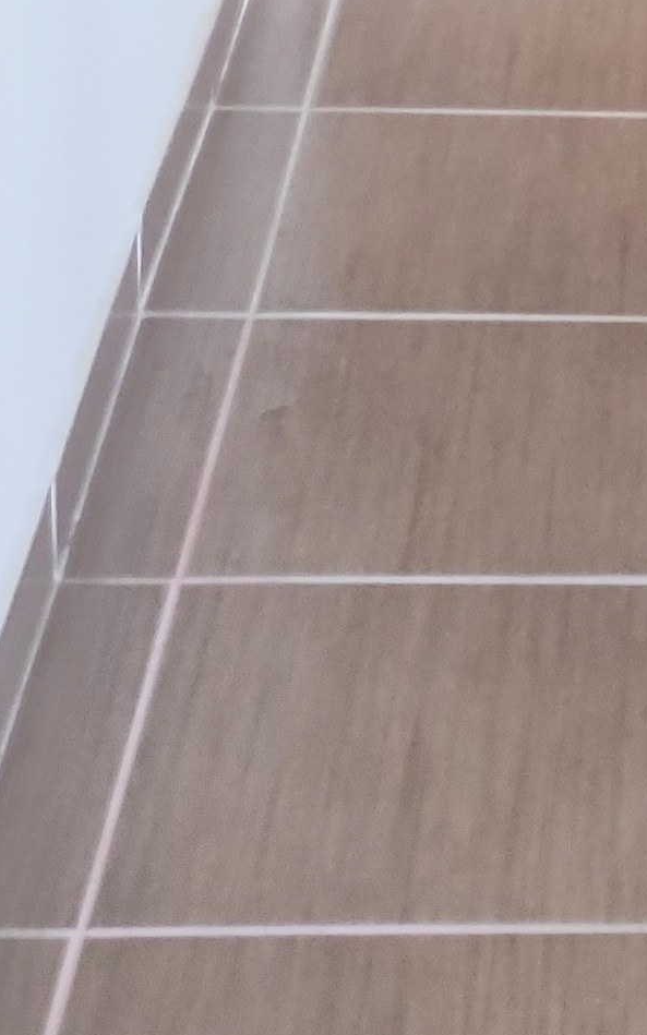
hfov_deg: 13.8
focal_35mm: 88
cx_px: 1027
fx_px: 2483
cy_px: -659
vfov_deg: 19.4
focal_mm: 4.74
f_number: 1.79
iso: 1219
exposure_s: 1/33
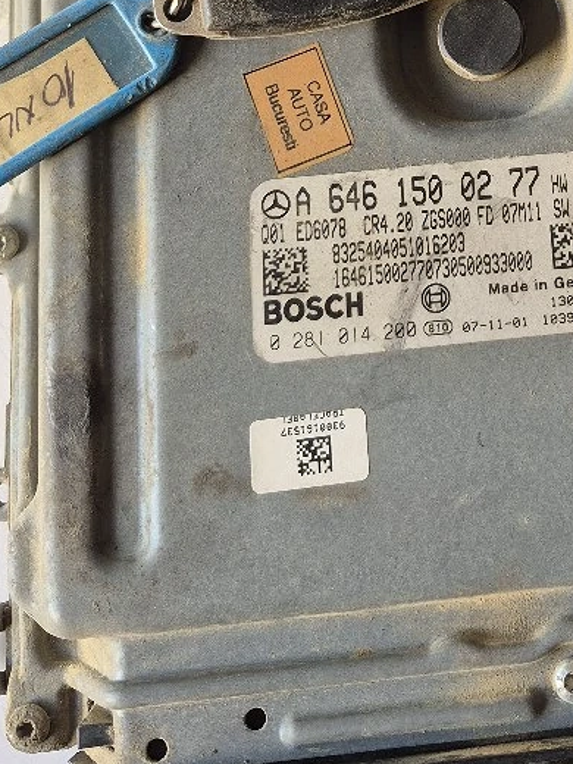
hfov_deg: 23.7
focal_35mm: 59
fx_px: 1302
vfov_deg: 29.8
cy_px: -54
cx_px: 586
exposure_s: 1/182
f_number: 1.8
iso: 200
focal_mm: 5.4
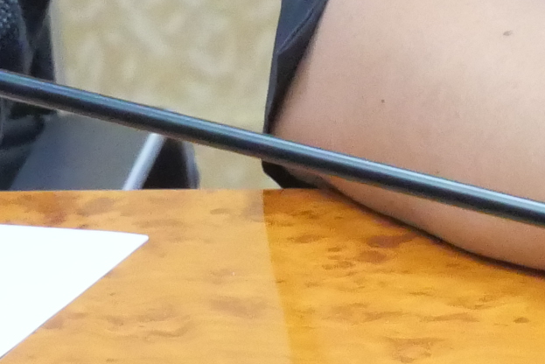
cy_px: -583
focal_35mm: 530
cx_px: 1155
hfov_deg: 3.8
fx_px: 8027
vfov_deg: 2.6
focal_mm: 43
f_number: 5.6
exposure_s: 1/15
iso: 3200
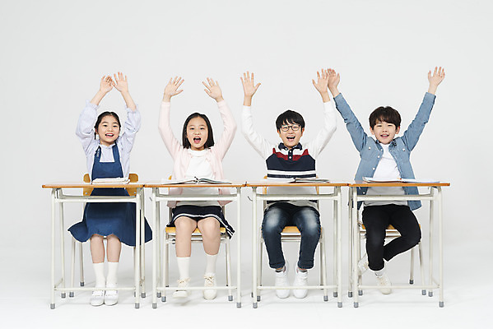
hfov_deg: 36.2
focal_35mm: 55
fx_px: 754
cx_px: 246
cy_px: 164
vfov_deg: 24.6
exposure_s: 1/125
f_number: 18
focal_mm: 55
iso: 100
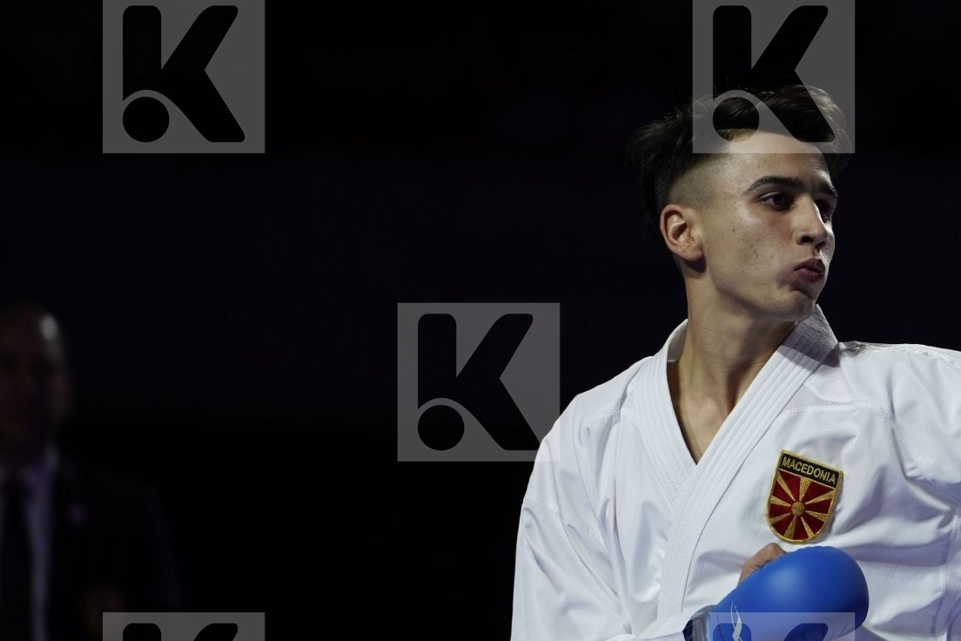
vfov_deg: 4.5
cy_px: 382
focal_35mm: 305
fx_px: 8141
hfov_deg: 6.7
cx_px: 774
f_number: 2.8
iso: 640
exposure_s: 1/1000
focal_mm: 187
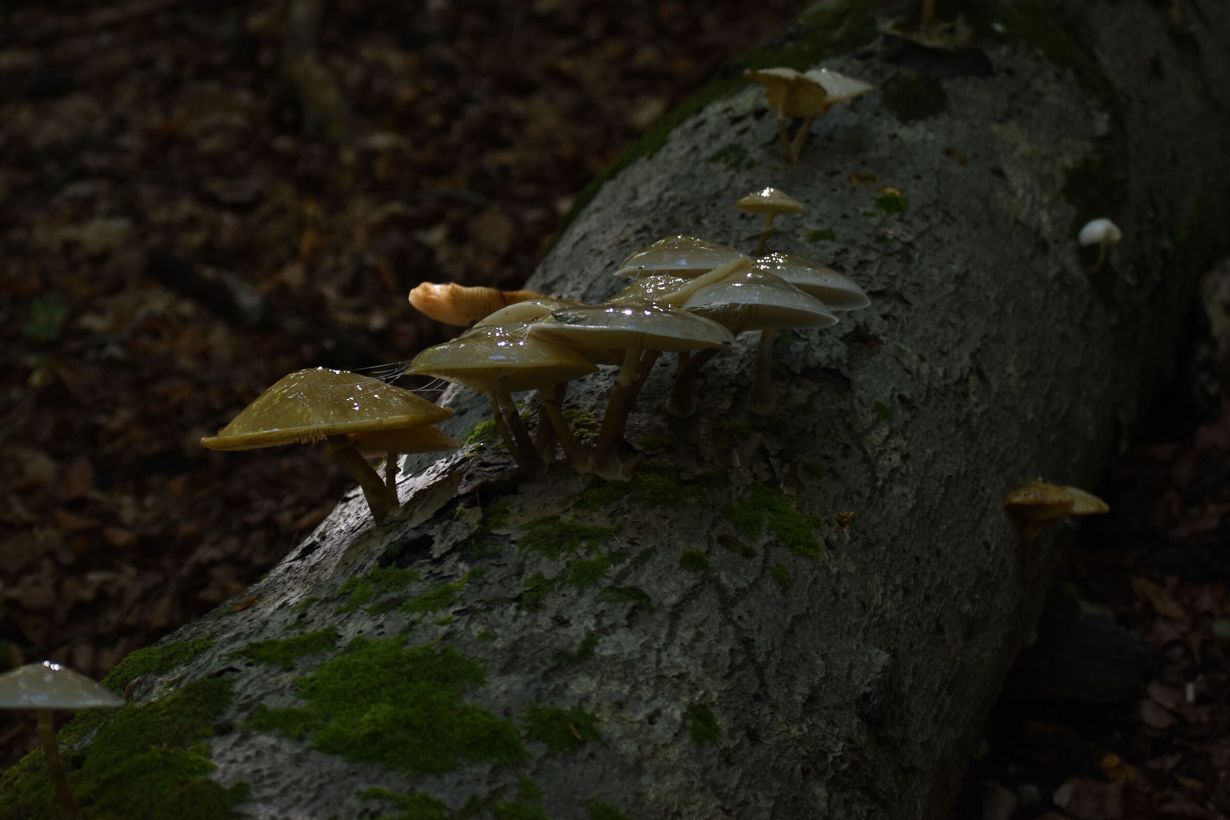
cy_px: 410
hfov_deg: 19.5
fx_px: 3587
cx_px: 615
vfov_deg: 13.0
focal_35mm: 105
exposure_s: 1/125
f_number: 4
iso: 450
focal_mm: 70
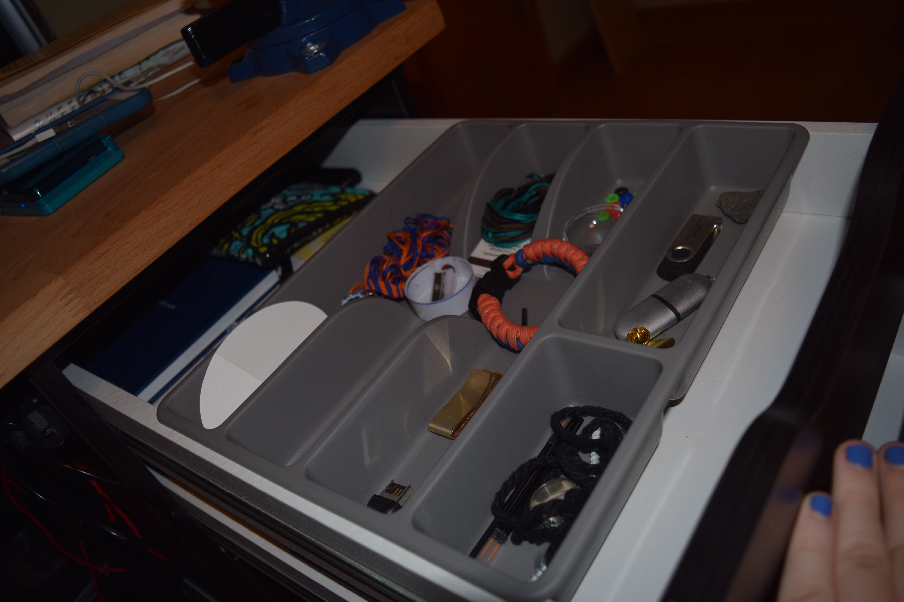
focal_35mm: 30
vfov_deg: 43.6
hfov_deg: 61.9
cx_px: 452
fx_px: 753
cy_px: 301
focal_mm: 20
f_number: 3.5
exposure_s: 1/60
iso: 160
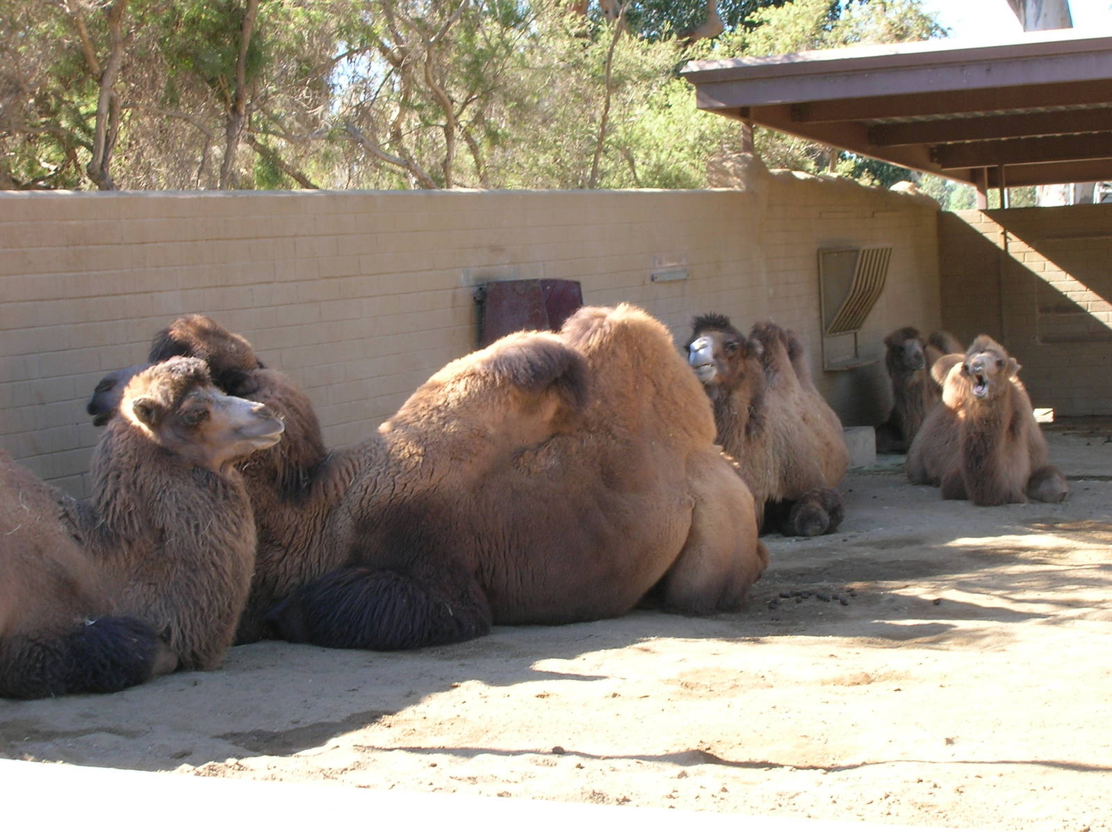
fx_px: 2118
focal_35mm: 66
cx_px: 556
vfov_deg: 22.2
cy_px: 416
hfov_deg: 29.4
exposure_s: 1/27.1
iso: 50
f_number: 6.4
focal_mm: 11
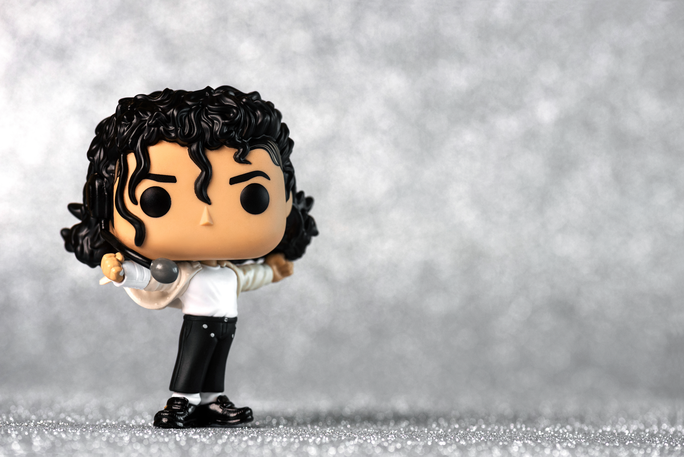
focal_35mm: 105
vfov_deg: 13.1
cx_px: 342
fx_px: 1996
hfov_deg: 19.4
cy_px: 228
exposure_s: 1/125
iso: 400
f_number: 7.1
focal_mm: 105
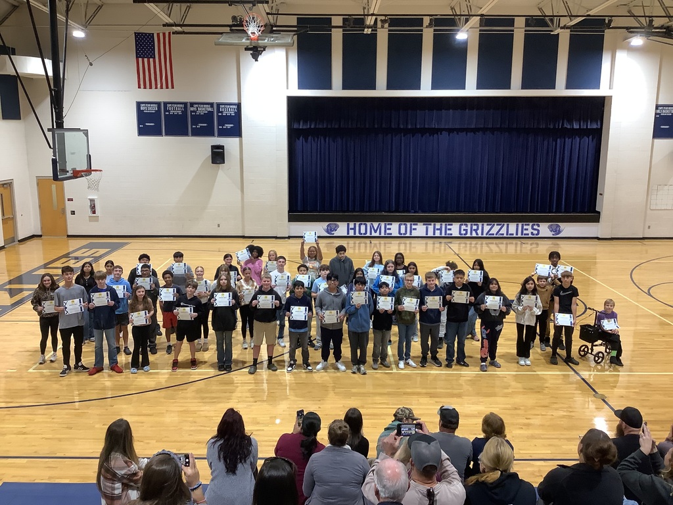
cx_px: 336
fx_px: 603
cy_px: 252
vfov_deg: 45.4
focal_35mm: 31
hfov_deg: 58.4
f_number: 2.4
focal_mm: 3.3
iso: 100
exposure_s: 1/60
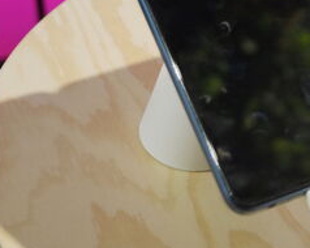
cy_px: 18
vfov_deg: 14.0
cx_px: 304
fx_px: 999
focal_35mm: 109
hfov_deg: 17.3
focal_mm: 30
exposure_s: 1/160
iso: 800
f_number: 4.5
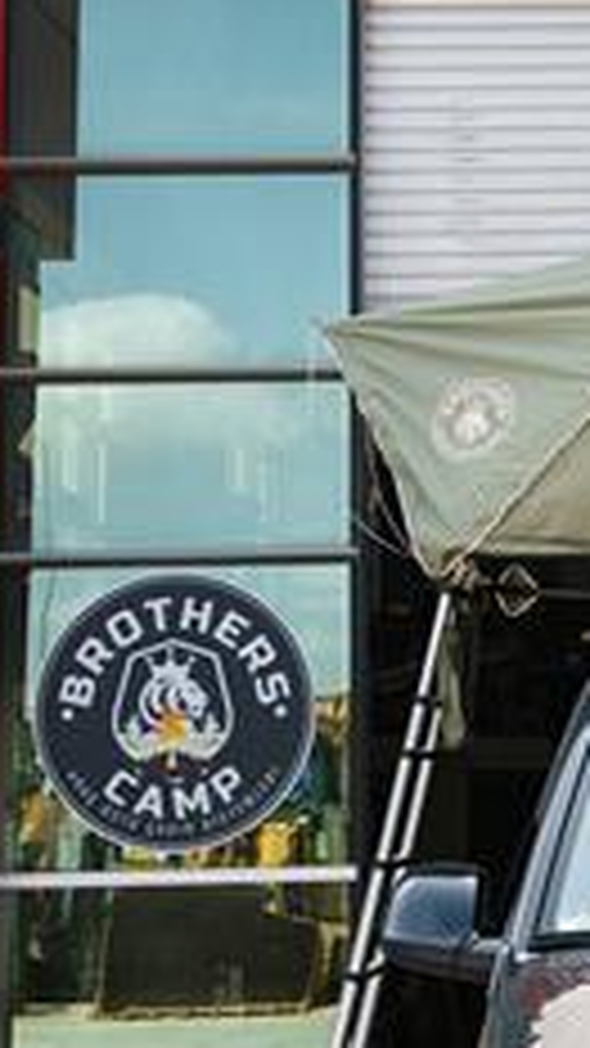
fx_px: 2727
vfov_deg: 21.8
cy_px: 531
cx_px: 959
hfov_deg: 11.7
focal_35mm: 98
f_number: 5
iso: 200
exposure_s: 1/400
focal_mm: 33
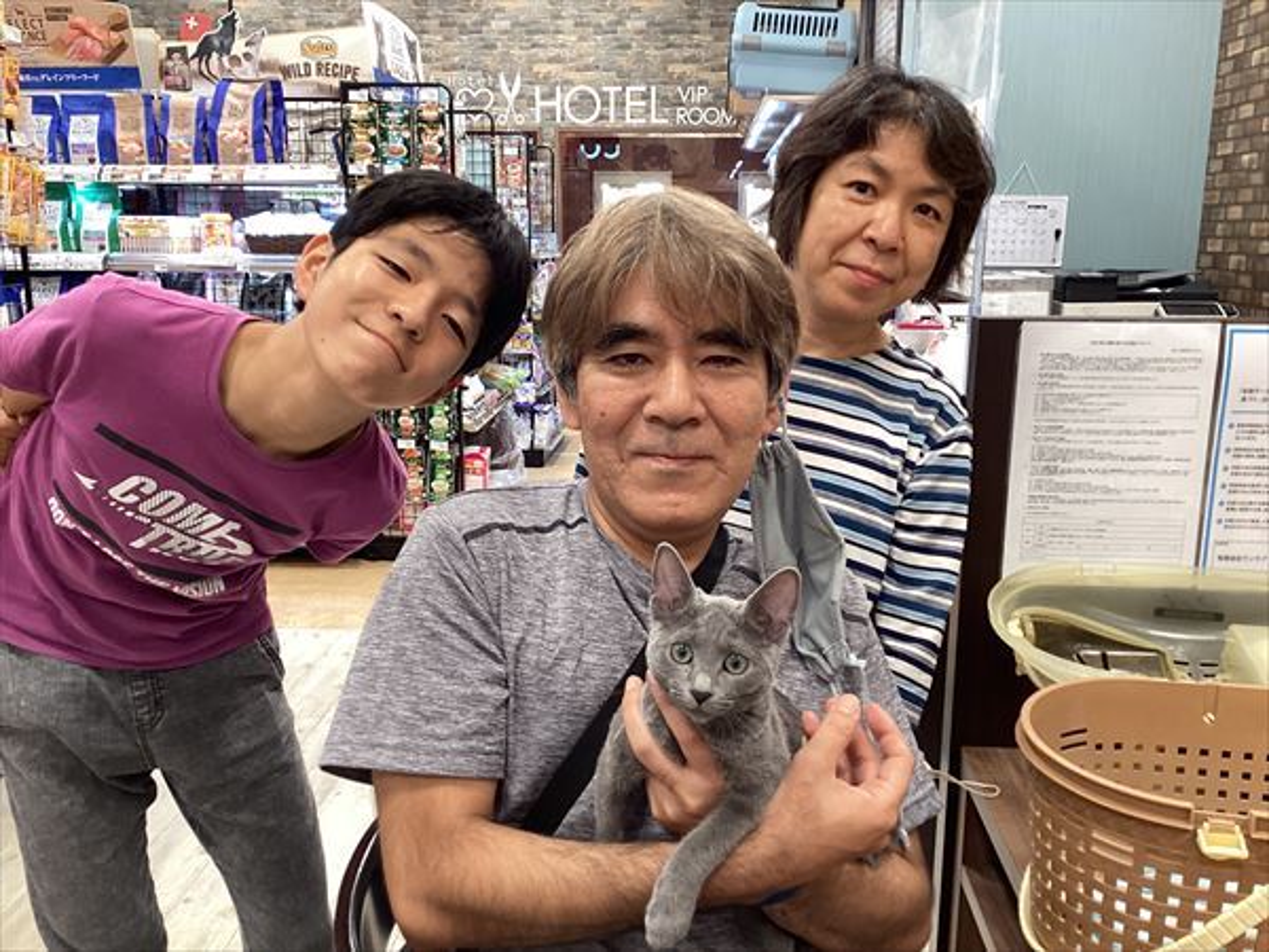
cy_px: 476
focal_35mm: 31
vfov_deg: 45.4
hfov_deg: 58.4
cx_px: 634
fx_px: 1136
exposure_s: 1/50
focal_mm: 3.3
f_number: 2.4
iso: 125
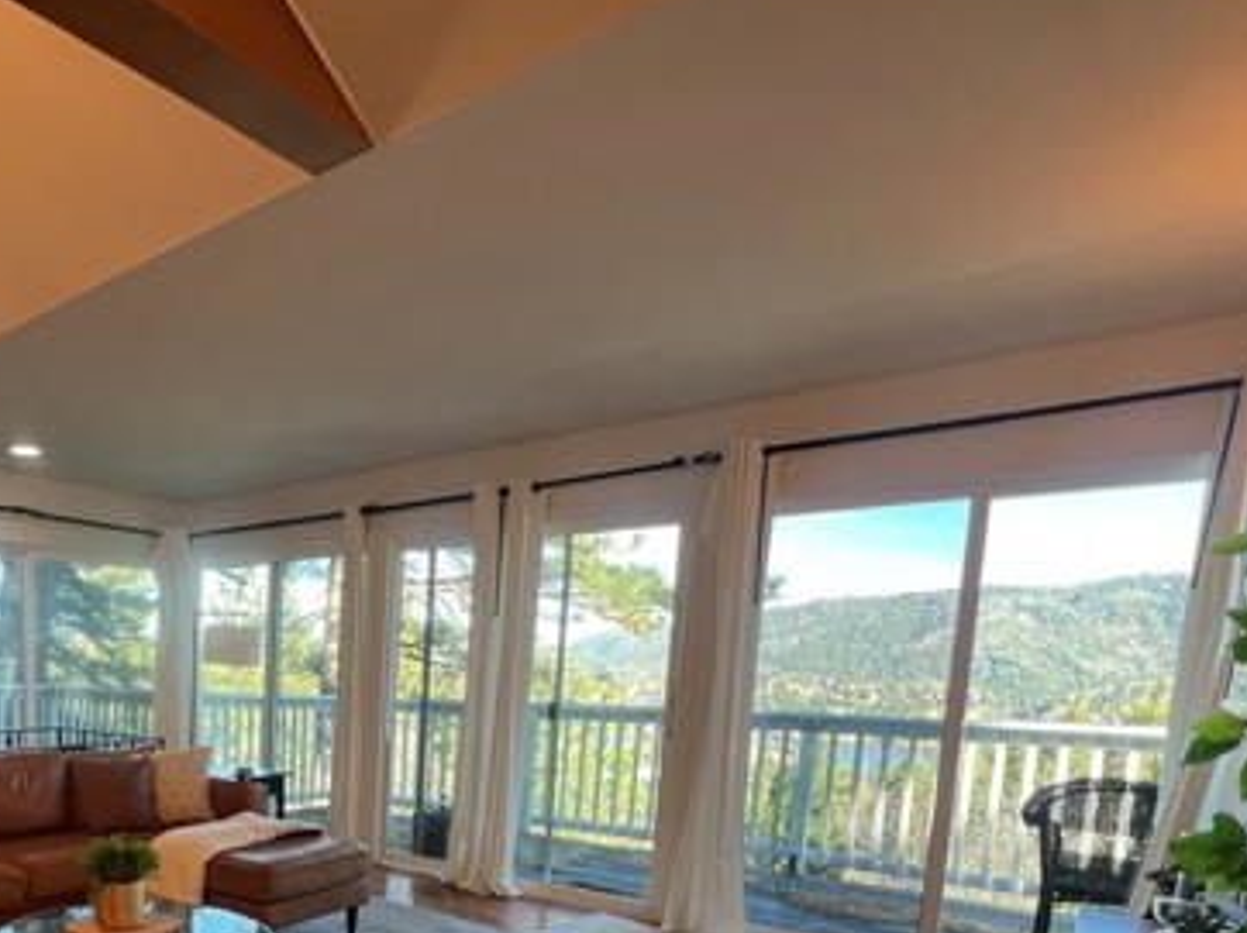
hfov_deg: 68.0
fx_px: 828
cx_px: 276
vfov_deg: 53.7
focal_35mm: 23
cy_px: 782
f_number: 1.8
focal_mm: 1.57
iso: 64
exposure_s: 1/120
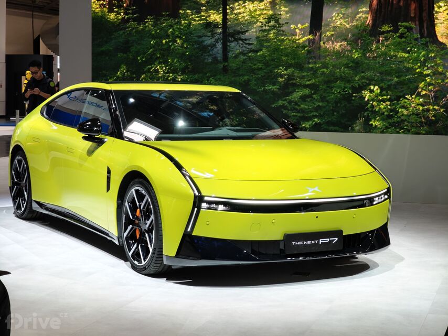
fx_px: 906
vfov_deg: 21.0
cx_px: 224
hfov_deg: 27.8
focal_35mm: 70
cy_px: 168
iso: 125
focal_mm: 11.5
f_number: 1.8
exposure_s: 1/100
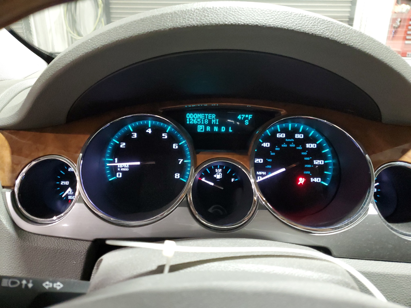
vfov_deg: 53.1
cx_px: 206
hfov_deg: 67.3
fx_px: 309
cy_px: 154
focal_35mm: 26
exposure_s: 1/50
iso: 352
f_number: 1.5
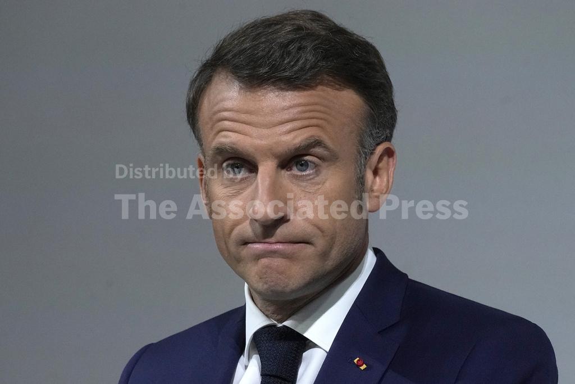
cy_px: 192
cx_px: 288
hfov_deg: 5.2
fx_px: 6389
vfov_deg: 3.4
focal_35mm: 400
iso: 4000
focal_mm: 400
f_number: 11
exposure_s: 1/400
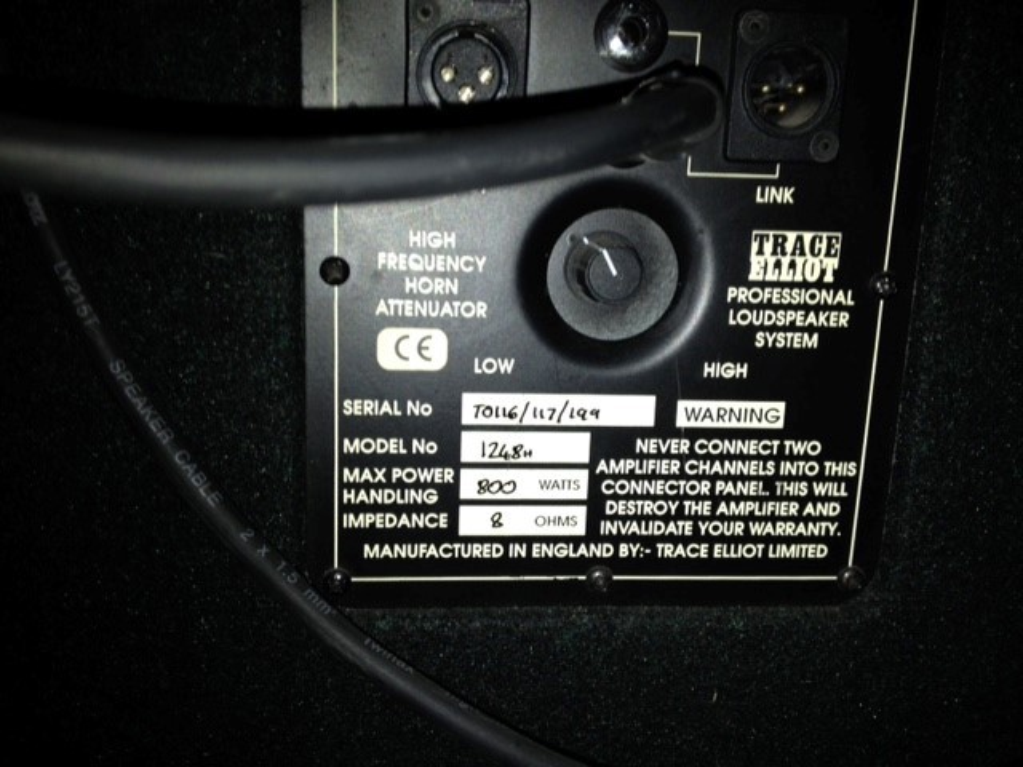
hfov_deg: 52.6
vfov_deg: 40.7
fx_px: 1034
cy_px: 384
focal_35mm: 35
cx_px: 512
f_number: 2.4
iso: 50
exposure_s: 1/37
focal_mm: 4.28
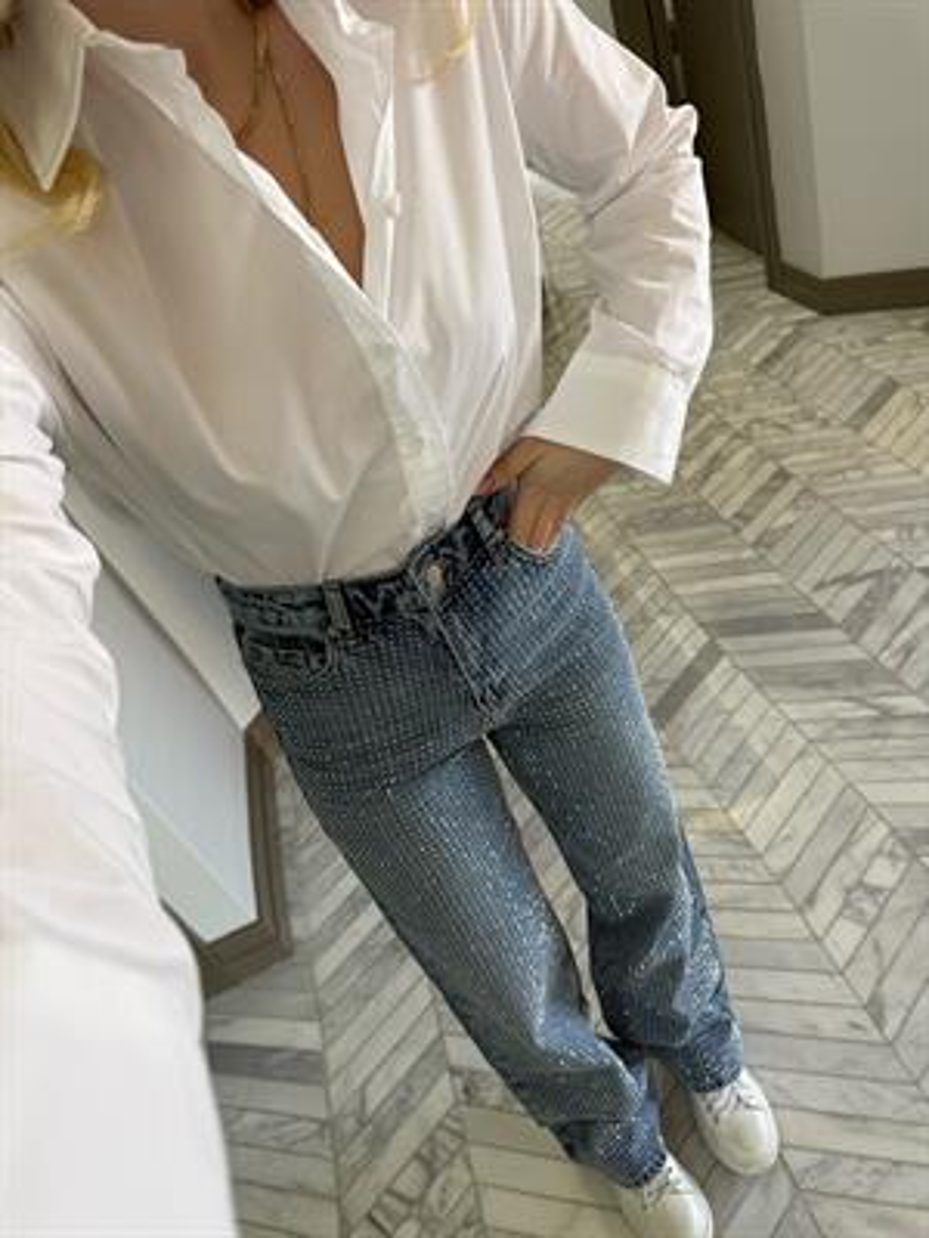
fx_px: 859
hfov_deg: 56.8
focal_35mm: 24
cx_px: 464
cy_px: 619
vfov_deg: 71.6
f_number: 1.78
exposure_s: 1/50
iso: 160
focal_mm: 6.76
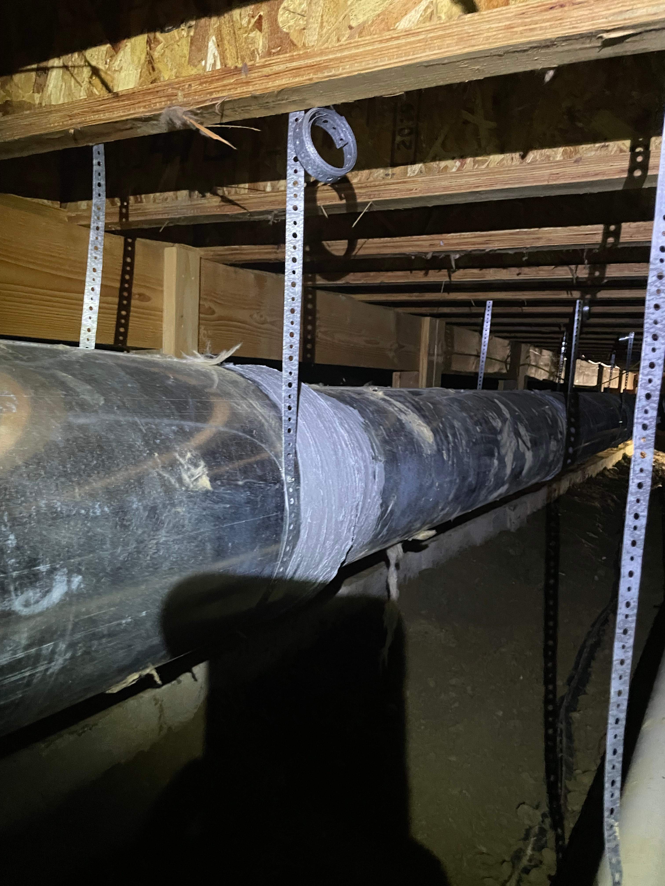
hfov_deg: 53.1
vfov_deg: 67.3
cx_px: 332
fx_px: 666
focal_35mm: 26
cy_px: 443
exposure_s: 1/30
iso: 1000
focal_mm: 4.2
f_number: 1.6
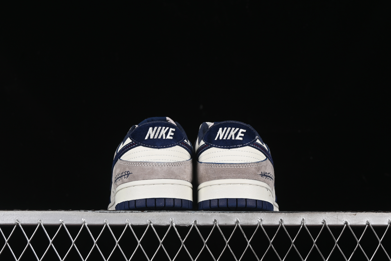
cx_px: 196
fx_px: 815
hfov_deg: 27.0
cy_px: 130
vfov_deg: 18.2
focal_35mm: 75
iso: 160
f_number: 8
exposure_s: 1/80
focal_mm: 50
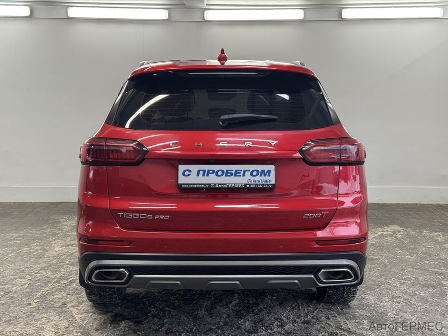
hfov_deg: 39.7
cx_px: 224
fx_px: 621
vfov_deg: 30.3
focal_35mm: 48
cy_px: 168
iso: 80
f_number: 1.78
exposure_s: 1/100
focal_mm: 6.76
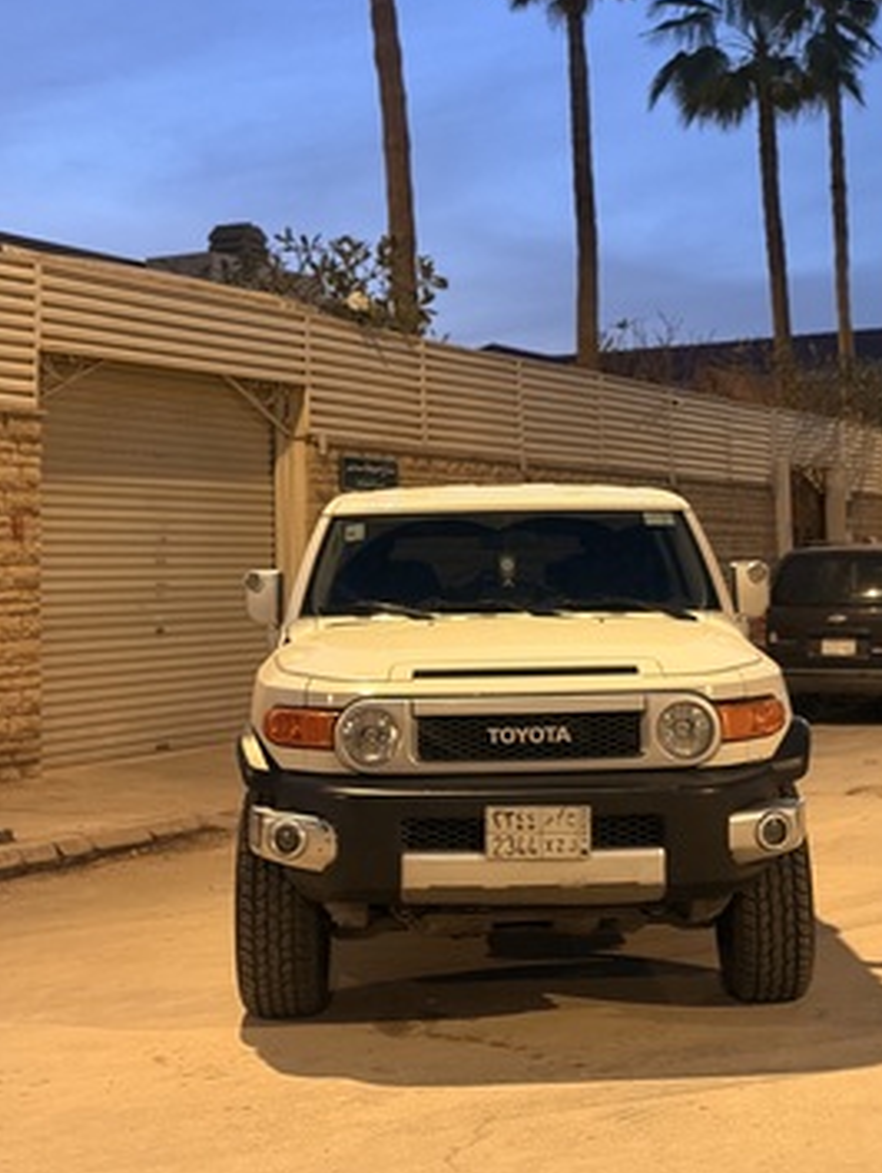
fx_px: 2104
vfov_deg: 31.0
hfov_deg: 23.7
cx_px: 512
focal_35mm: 62
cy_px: 419
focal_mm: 6.76
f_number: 1.78
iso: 640
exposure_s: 1/30
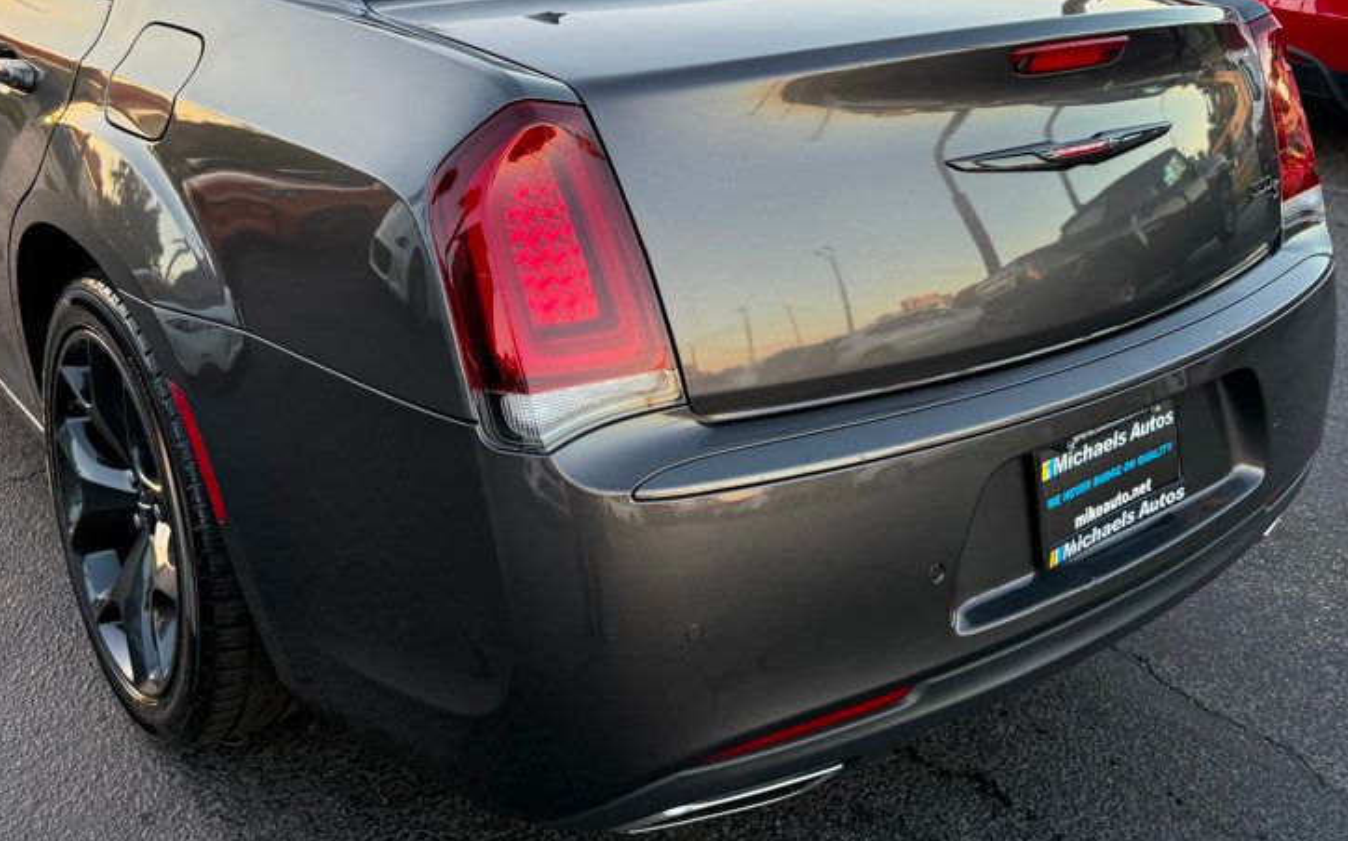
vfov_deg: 35.0
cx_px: 618
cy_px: 279
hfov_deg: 54.0
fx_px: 1322
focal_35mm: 36
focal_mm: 6.76
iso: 125
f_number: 1.78
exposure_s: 1/239
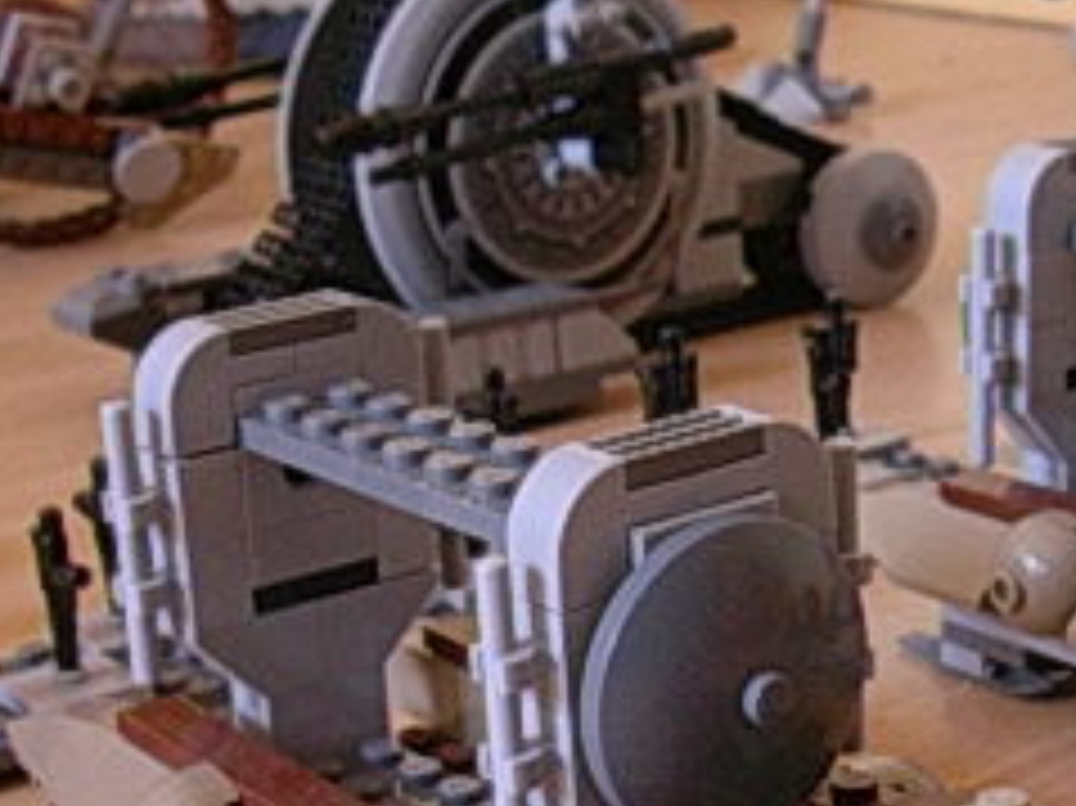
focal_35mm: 99
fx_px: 3076
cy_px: 554
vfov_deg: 14.9
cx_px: 959
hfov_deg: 19.5
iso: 70
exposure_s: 1/6.5
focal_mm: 5.6
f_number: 2.7
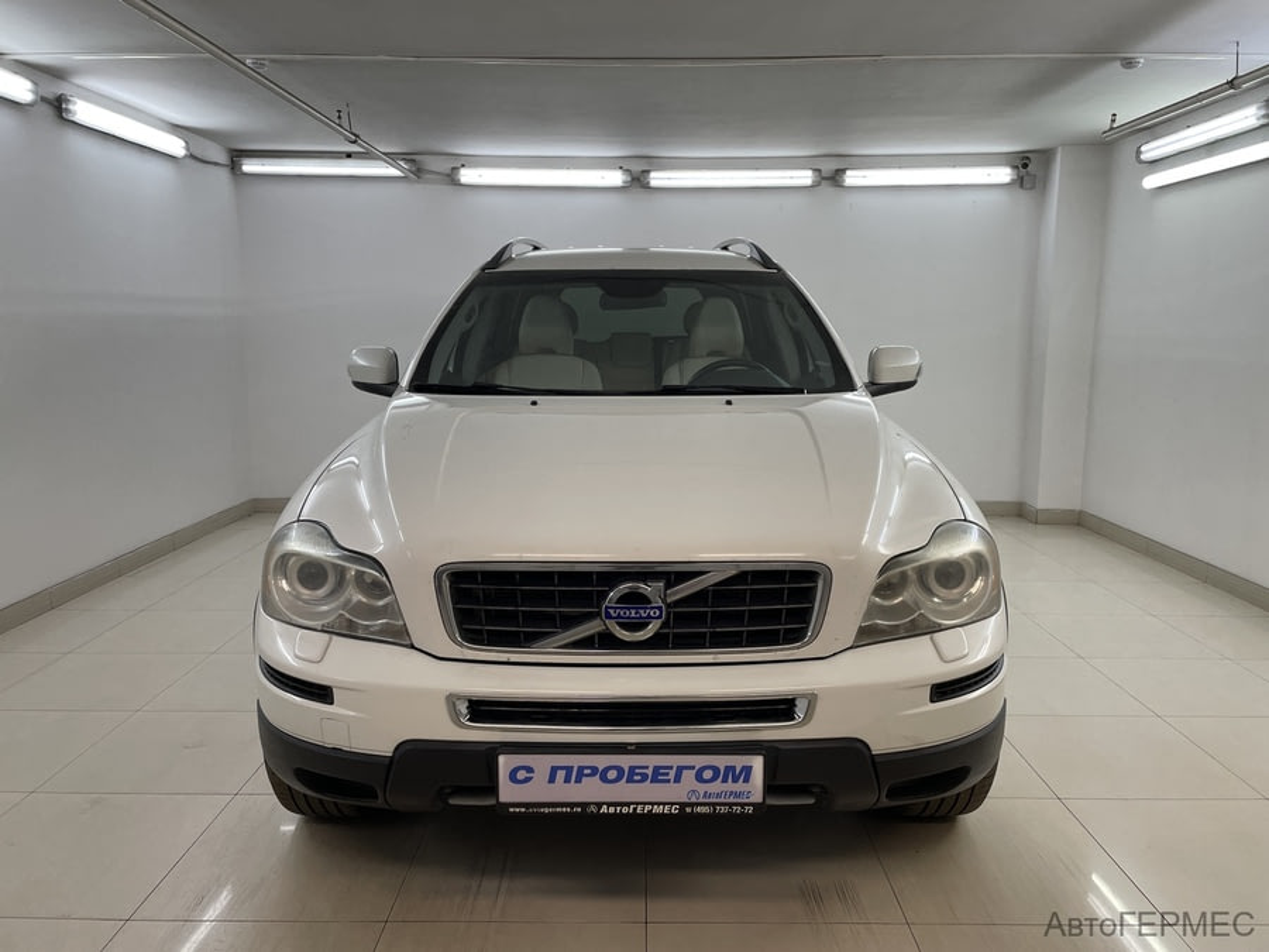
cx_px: 634
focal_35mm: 26
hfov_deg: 67.3
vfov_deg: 53.1
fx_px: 953
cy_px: 476
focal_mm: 4.2
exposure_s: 1/100
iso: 40
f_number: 1.6
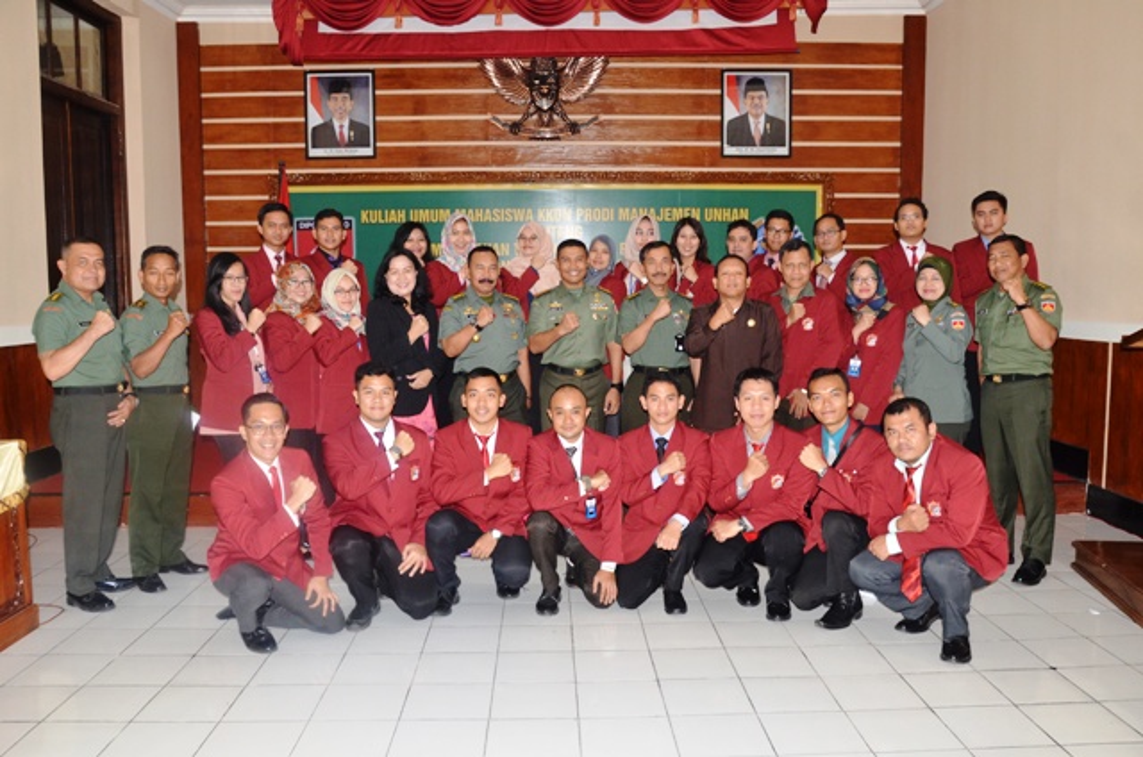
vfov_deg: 41.5
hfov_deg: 59.6
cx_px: 572
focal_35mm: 32
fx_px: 998
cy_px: 378
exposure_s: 1/160
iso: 800
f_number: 5.6
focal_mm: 21
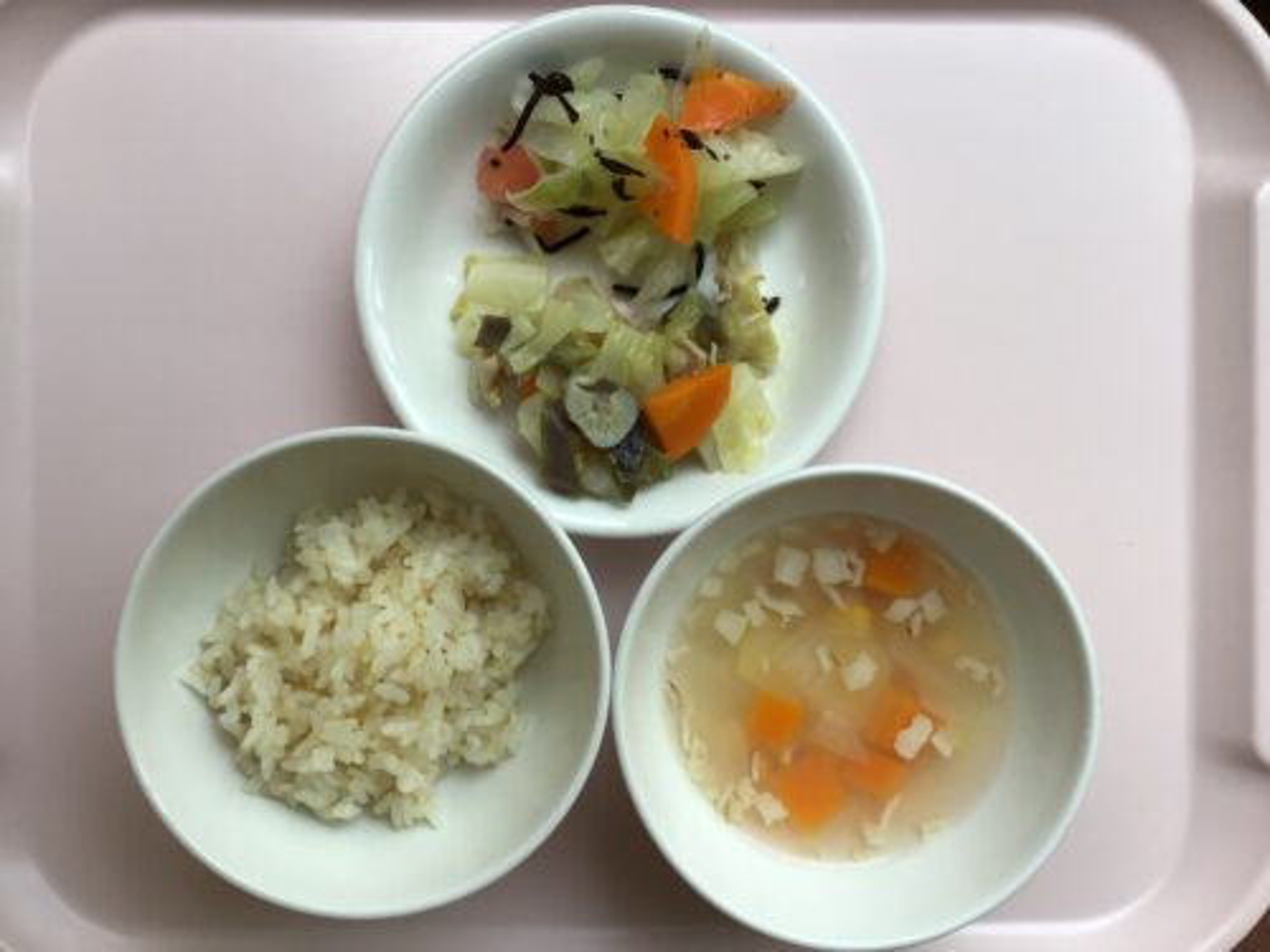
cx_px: 635
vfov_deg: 45.4
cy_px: 476
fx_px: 1137
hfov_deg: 58.4
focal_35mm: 31
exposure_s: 1/60
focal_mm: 3.3
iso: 32
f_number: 2.4
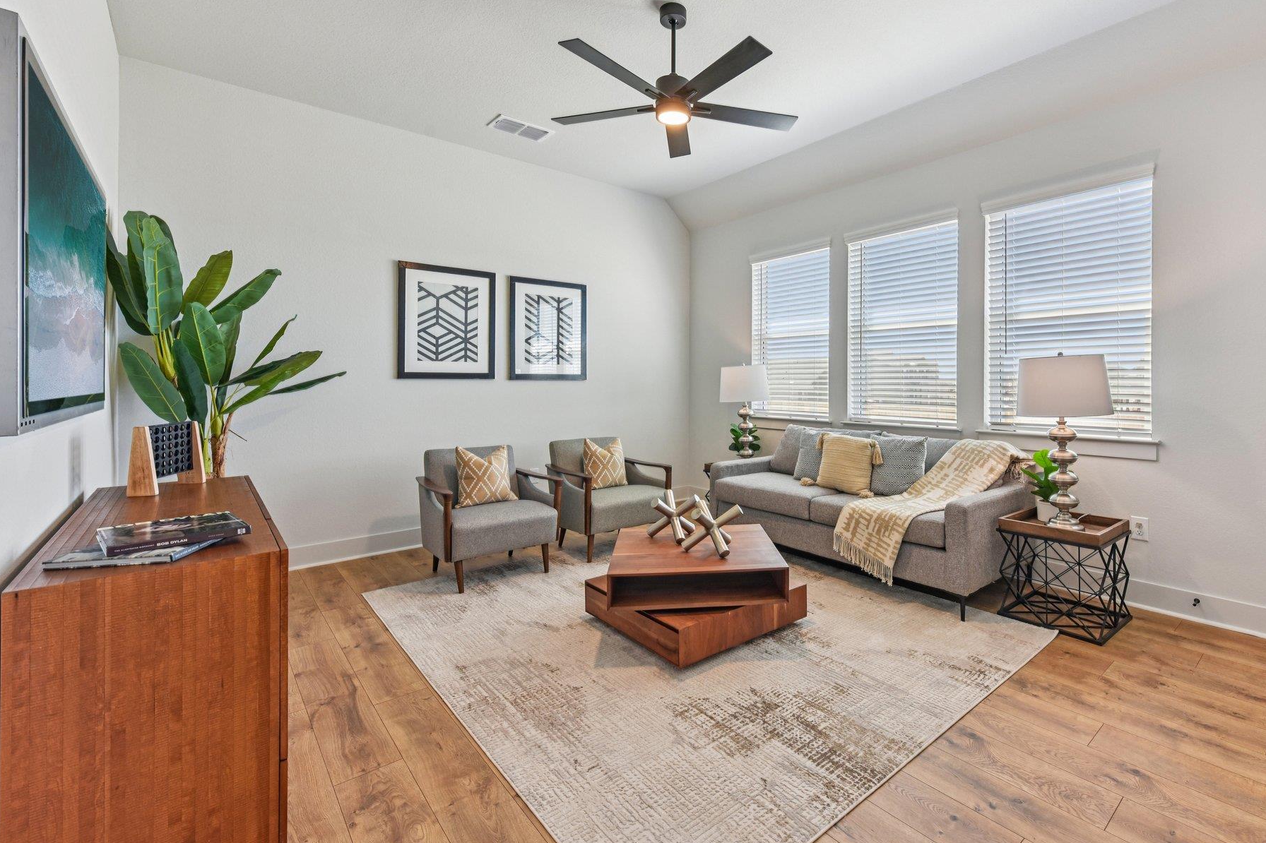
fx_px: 563
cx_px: 708
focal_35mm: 16
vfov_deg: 73.6
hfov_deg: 96.3
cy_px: 389
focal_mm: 14
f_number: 8
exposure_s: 1/15
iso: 140
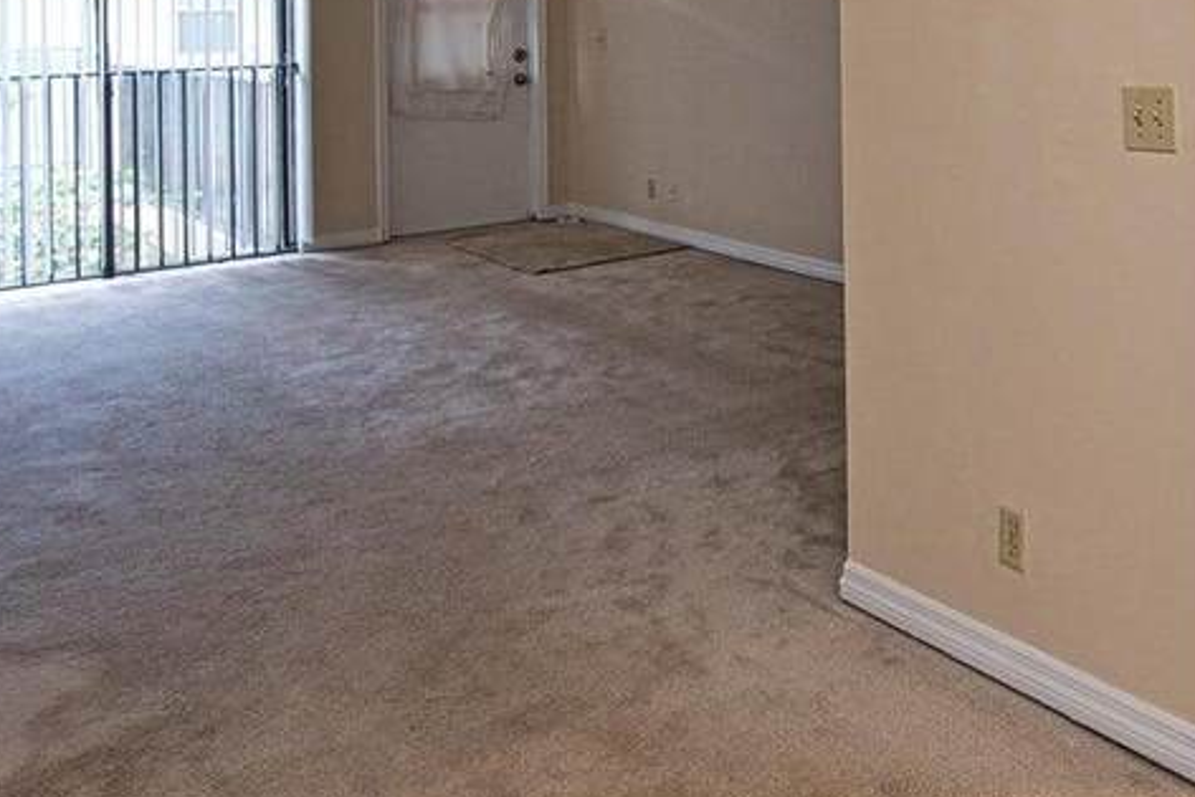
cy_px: -8
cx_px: 891
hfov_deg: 48.8
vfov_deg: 32.2
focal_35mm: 38
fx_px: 1262
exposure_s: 1/100
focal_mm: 14
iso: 800
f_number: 7.1
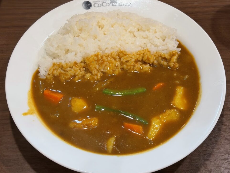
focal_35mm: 55
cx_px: 115
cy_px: 86
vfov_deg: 26.6
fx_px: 365
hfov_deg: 34.9
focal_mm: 5.96
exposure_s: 1/59
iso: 80
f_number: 1.6
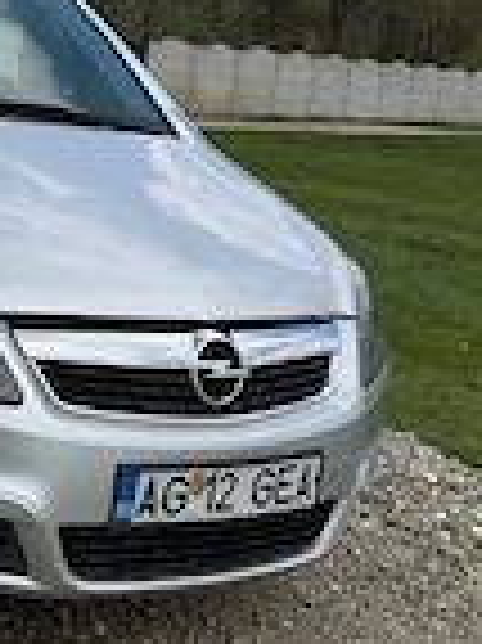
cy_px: 414
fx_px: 1246
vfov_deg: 28.8
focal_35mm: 67
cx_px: -59
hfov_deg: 20.8
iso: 80
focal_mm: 6.76
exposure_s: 1/3953
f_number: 1.78
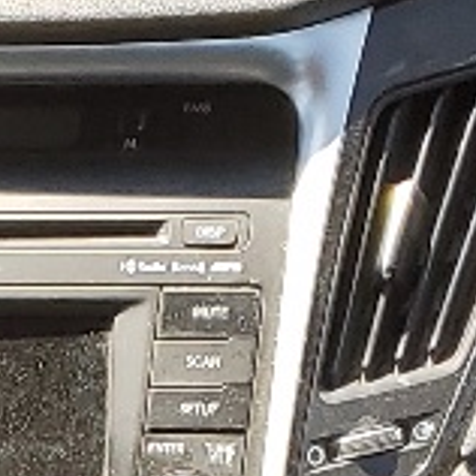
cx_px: -340
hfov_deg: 7.4
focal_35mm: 232
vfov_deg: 7.0
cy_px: 1268
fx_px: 3609
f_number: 1.5
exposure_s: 1/357
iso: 50
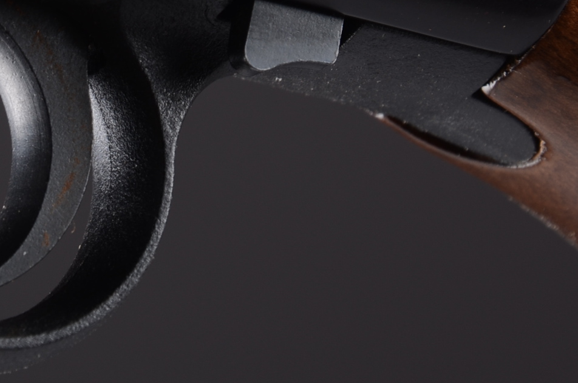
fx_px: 5721
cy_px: -50
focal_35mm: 357
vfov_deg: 3.8
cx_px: 155
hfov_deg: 5.8
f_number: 11
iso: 125
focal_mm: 92
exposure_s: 1/100
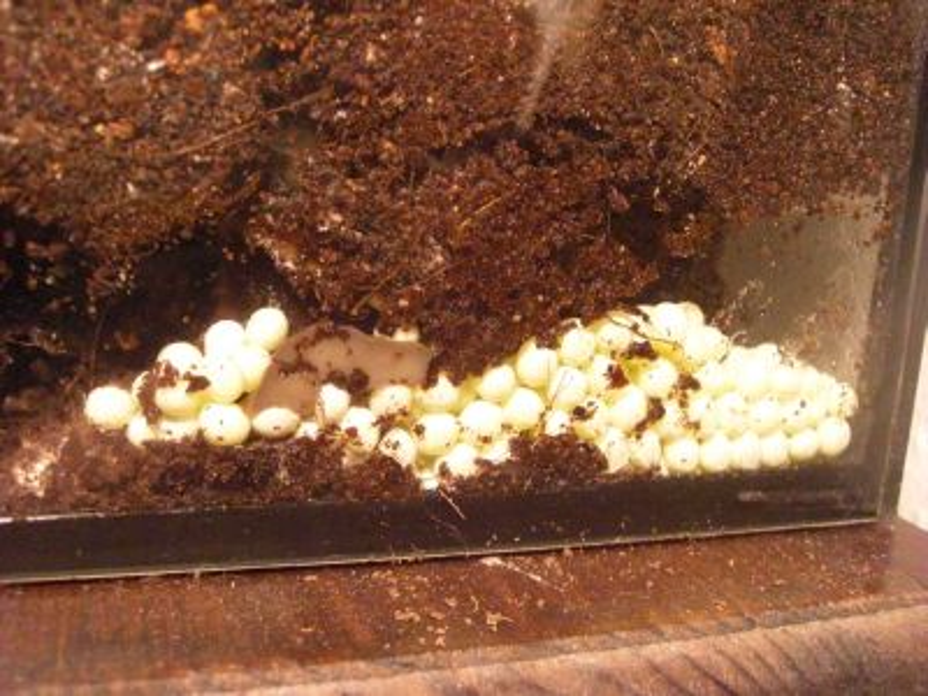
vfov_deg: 37.7
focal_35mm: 38
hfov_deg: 49.0
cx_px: 464
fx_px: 1019
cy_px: 348
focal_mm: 6.2
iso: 800
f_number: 2.7
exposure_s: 1/40
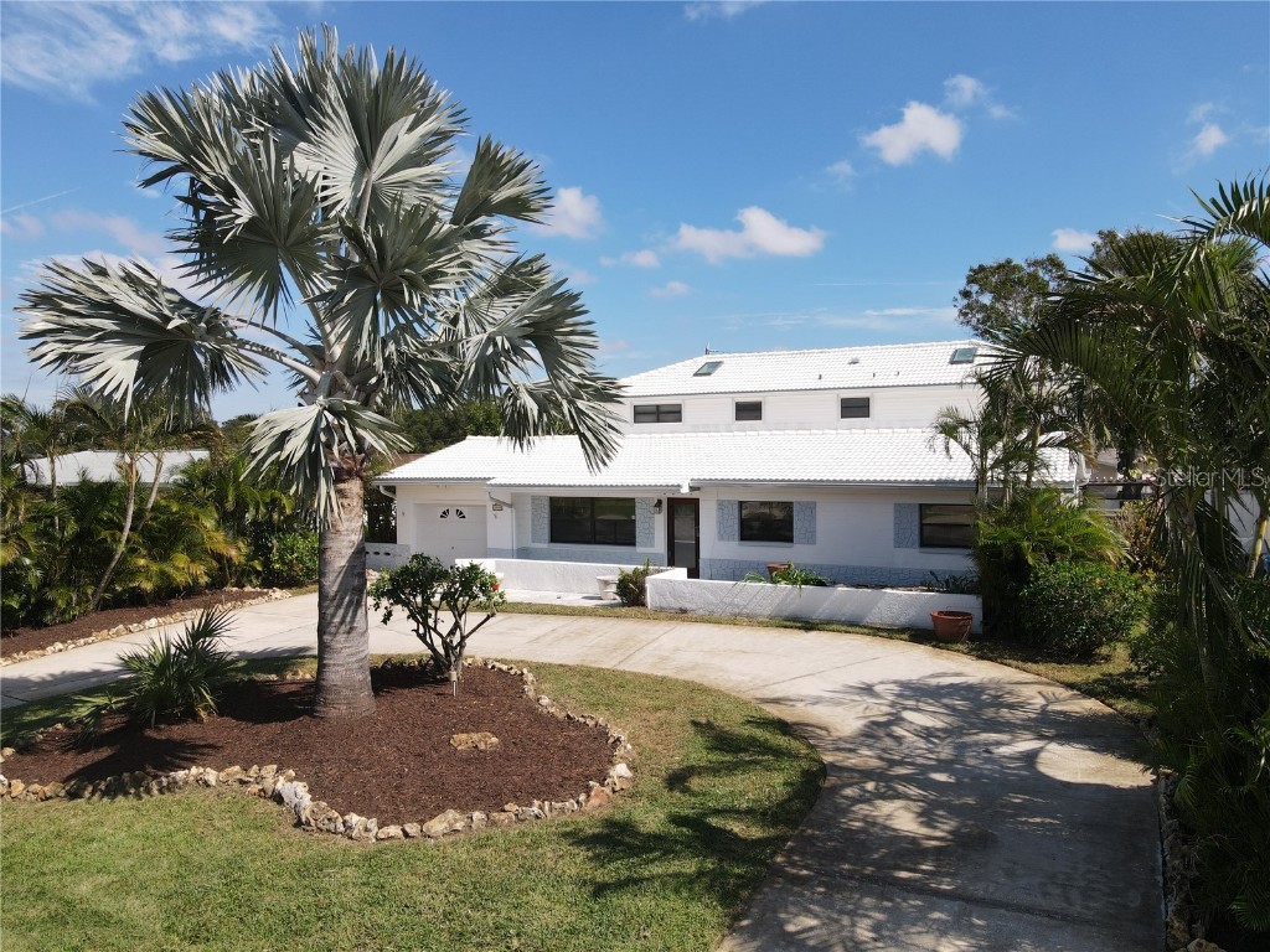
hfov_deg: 71.6
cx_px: 635
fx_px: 881
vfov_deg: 56.8
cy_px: 476
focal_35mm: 24
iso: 100
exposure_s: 1/800
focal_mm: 4.5
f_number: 2.8
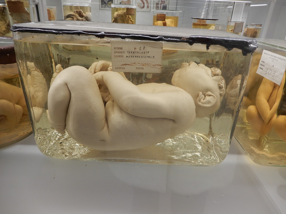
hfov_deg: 71.6
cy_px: 107
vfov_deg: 56.8
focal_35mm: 24
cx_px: 143
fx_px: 198
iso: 80
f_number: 3.4
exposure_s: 1/30
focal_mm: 4.3
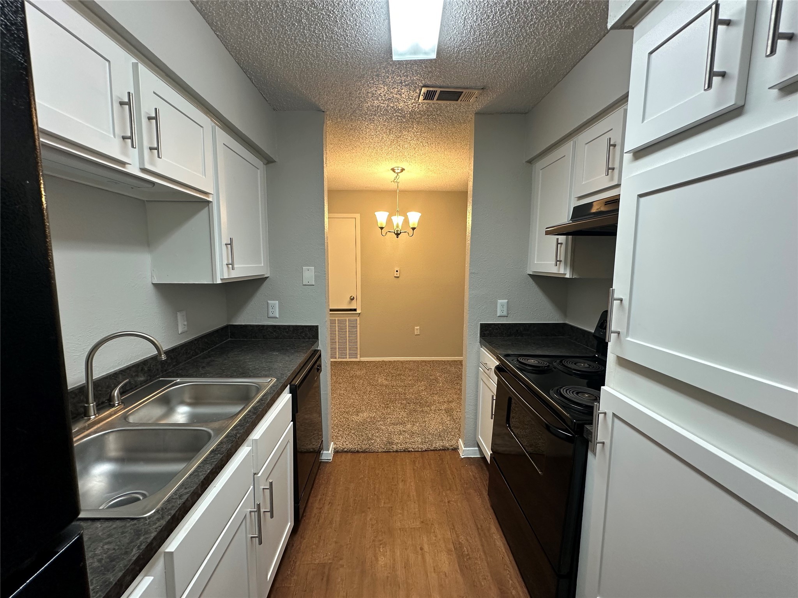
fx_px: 323
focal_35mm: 14
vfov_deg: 85.7
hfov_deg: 102.1
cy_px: 299
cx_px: 399
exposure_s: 1/60
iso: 160
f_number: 2.2
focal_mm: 2.22
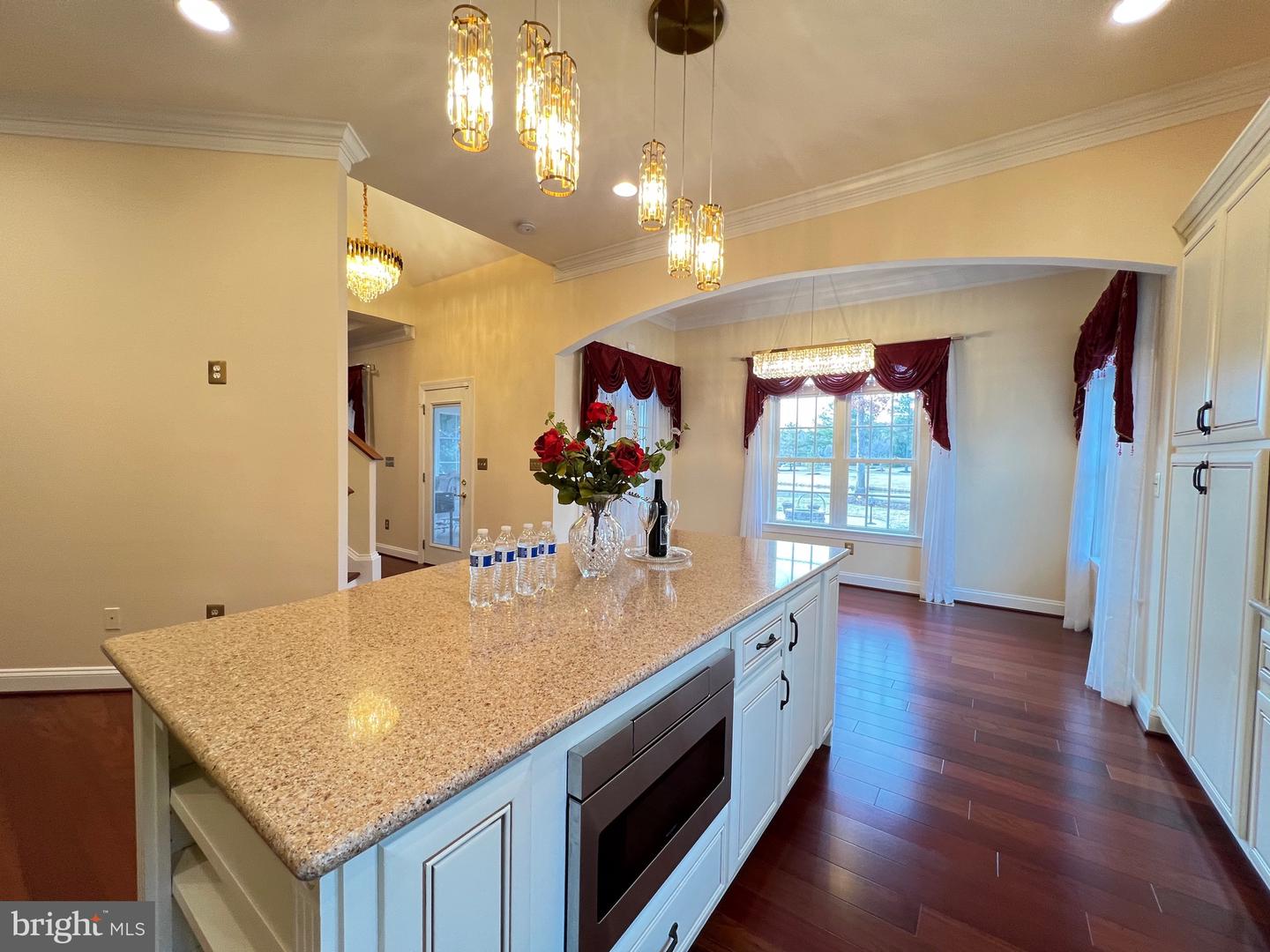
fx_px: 477
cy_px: 476
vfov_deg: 89.9
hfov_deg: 106.2
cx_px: 635
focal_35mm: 13
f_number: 1.8
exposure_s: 1/60
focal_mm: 1.57
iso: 200
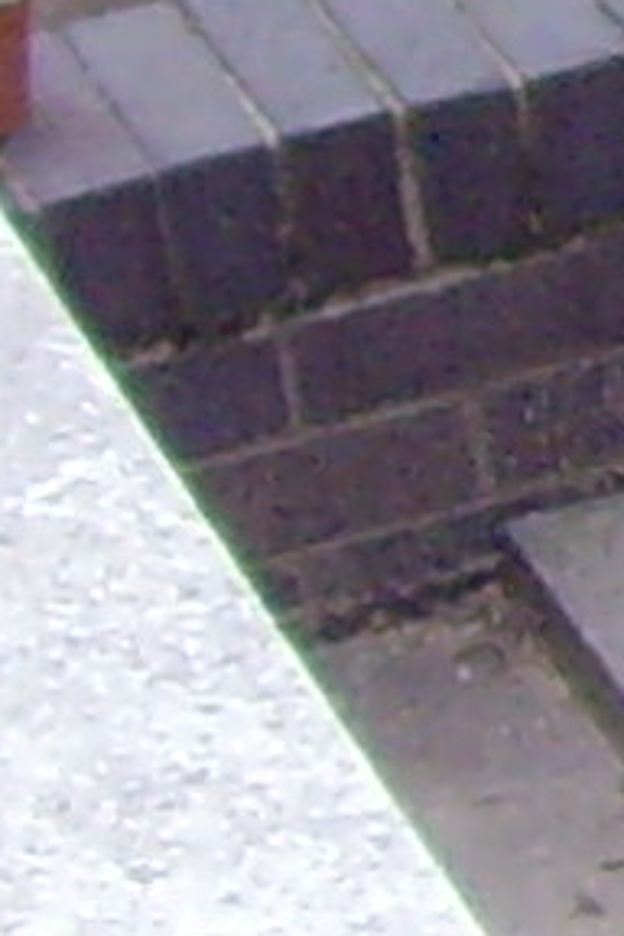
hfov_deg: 3.0
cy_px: -559
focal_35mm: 432
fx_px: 11231
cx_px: 3455
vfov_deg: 4.7
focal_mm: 6.6
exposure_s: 1/45
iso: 160
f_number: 3.5
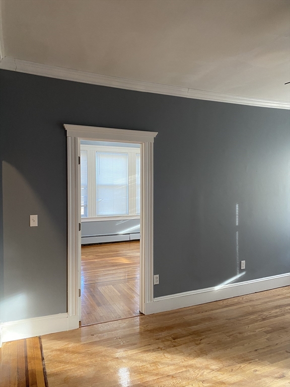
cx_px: 145
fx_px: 290
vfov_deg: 67.3
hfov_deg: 53.1
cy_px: 194
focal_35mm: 26
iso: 160
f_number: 1.8
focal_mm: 4.25
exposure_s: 1/60
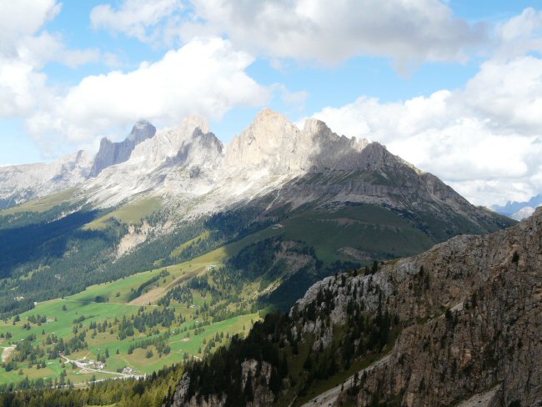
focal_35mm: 47
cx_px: 271
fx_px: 736
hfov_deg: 40.4
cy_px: 204
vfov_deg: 30.9
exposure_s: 1/400
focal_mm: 7.7
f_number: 5.6
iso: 100
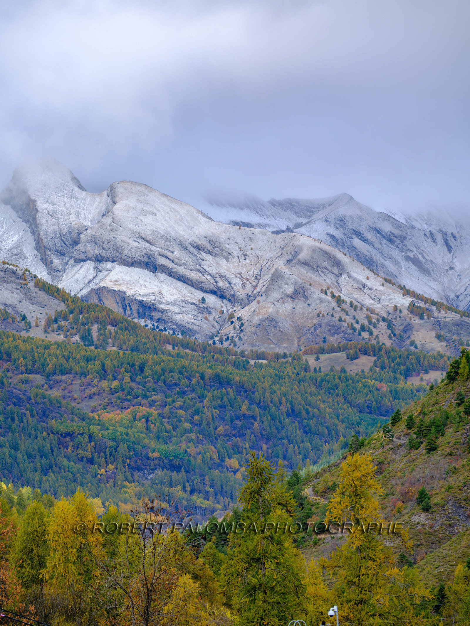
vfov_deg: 12.5
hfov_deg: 9.4
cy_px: 313
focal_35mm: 158
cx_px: 235
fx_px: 2860
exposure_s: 1/160
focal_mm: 200
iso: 200
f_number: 8
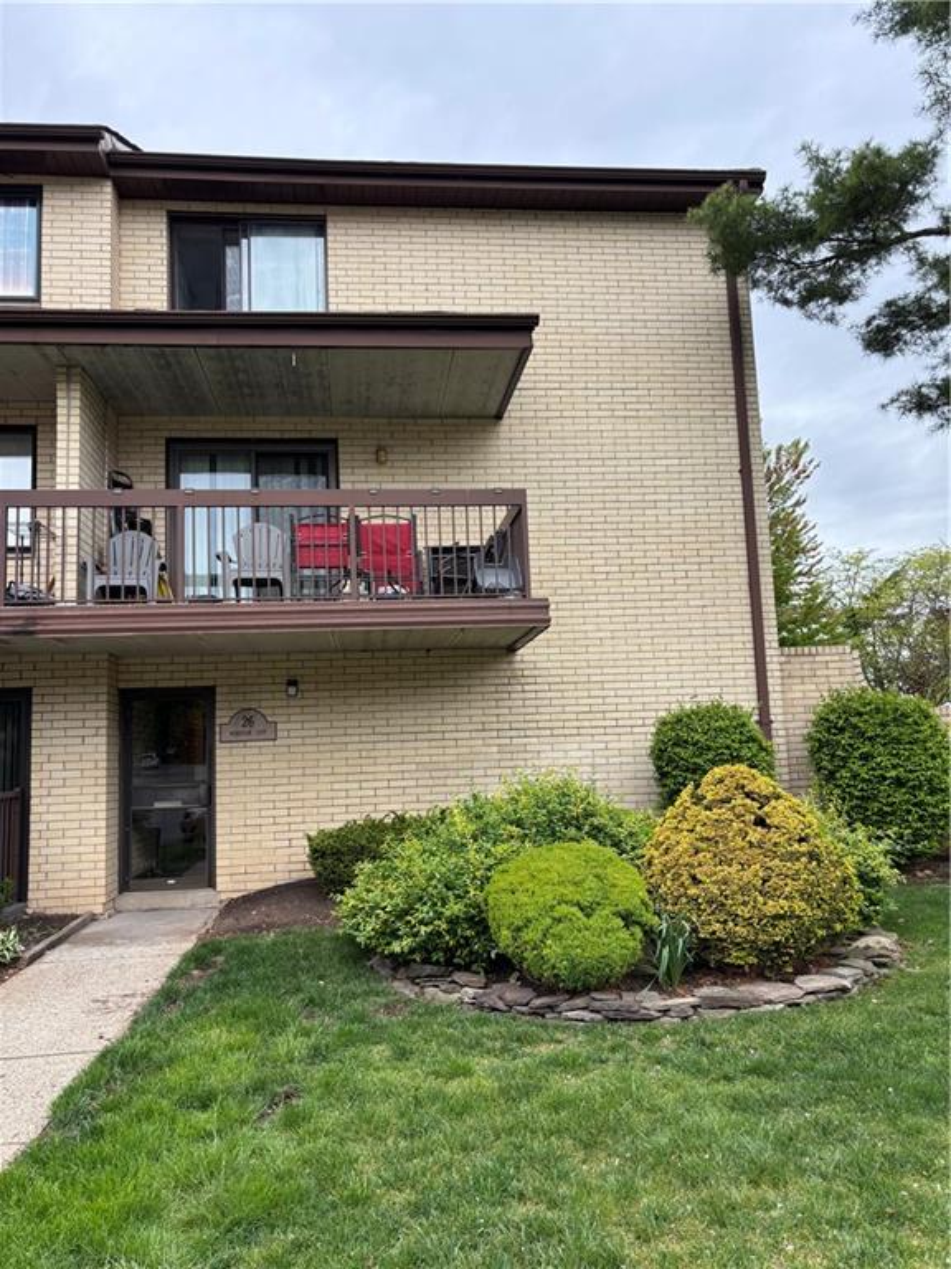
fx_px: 952
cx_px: 476
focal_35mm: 26
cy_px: 634
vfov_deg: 67.3
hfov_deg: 53.1
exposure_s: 1/295
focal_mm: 5.96
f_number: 1.6
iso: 50
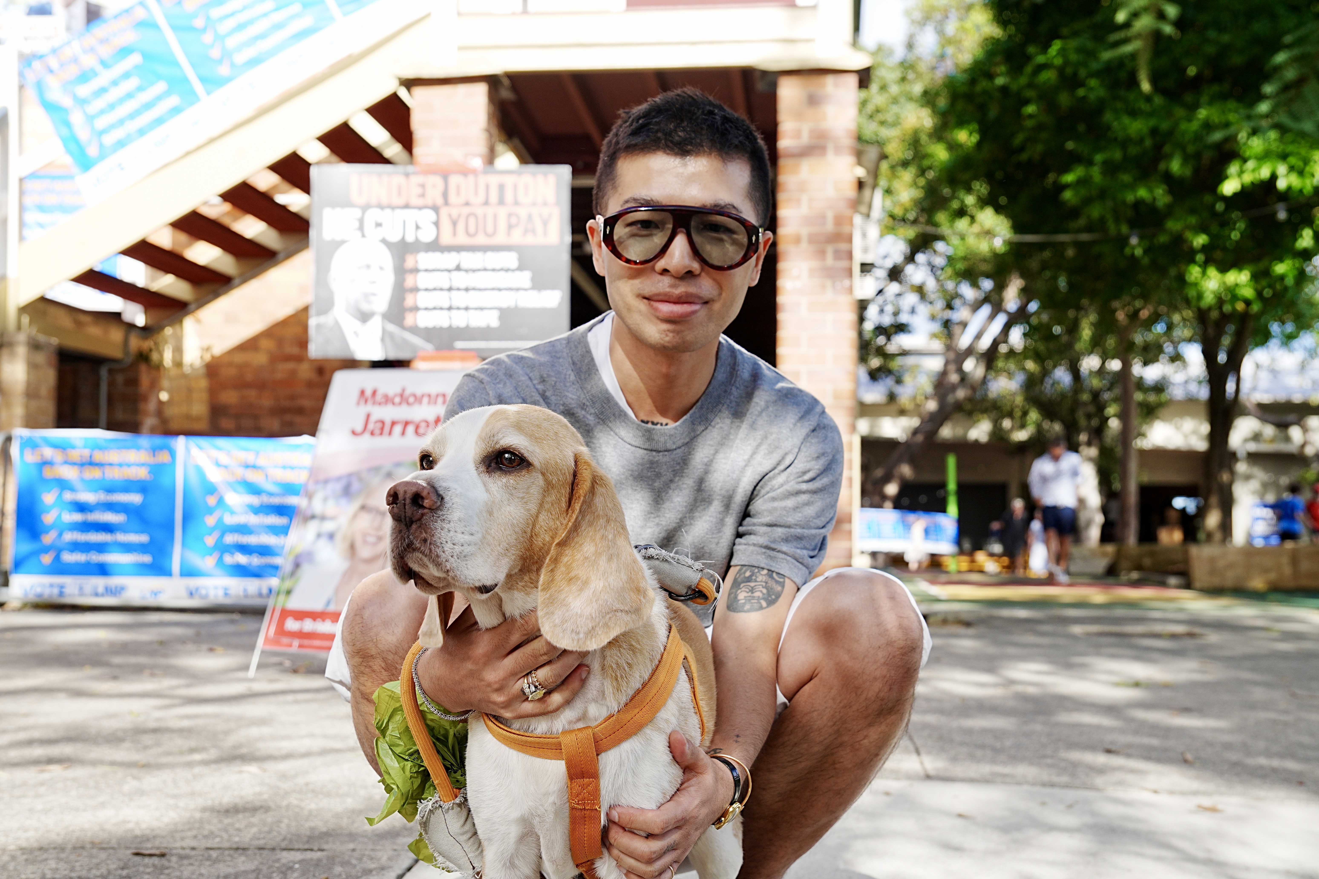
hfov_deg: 42.3
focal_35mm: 46
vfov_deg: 28.9
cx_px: 660
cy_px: 440
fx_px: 1704
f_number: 4.5
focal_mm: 31
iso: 125
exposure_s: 1/320
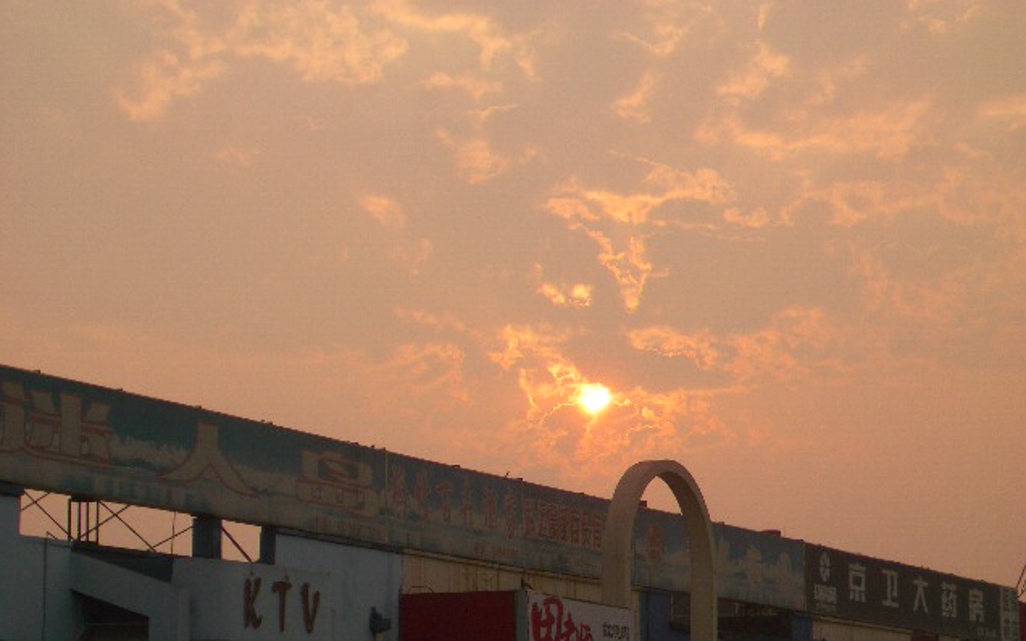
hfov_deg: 18.6
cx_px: 515
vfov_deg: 11.7
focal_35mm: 112
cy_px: 346
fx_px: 3131
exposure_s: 1/250
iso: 50
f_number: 4.8
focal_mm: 17.4
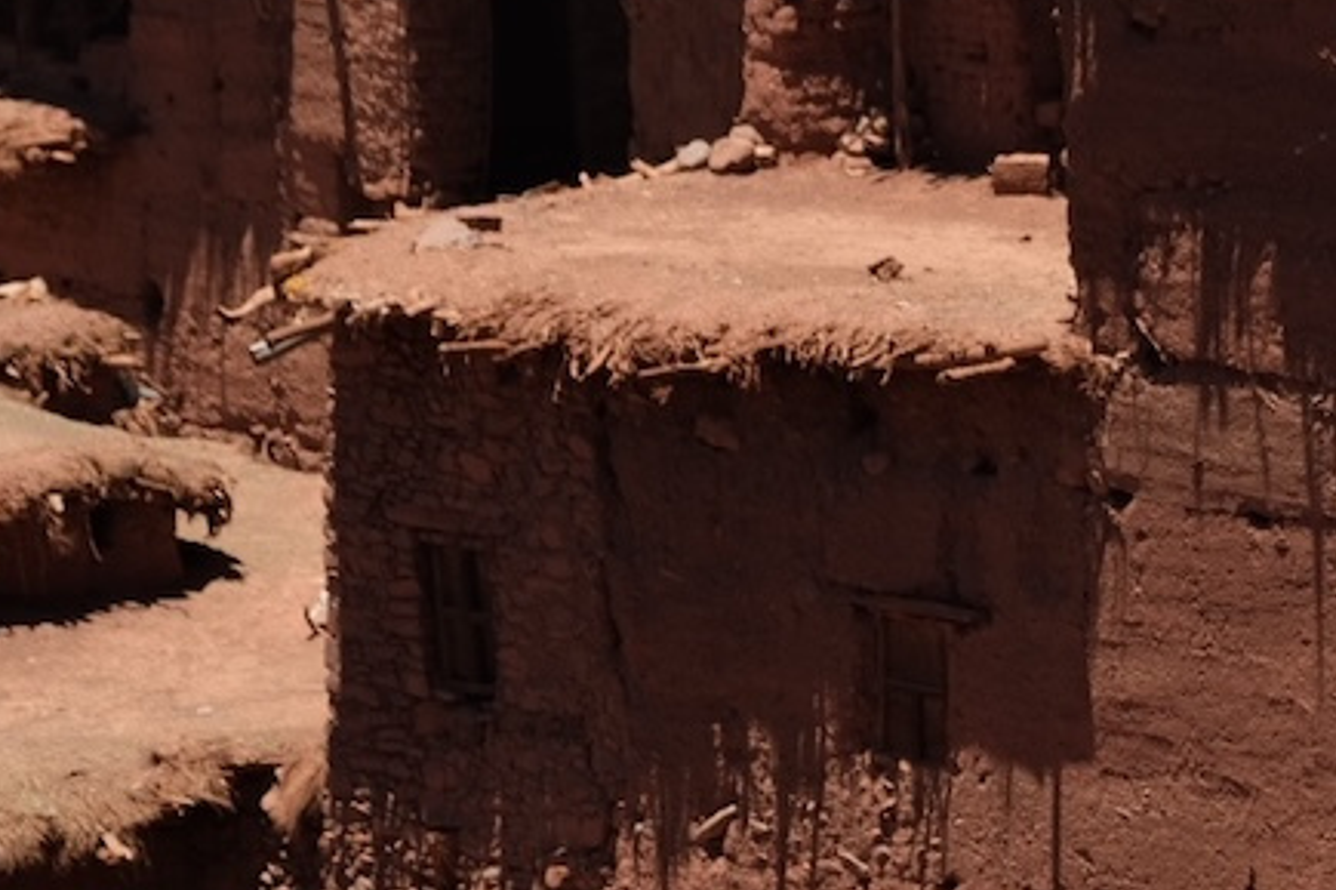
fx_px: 9088
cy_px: 282
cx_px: 1404
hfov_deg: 8.4
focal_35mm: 245
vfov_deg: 5.6
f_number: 4
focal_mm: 55
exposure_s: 1/1100
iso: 160
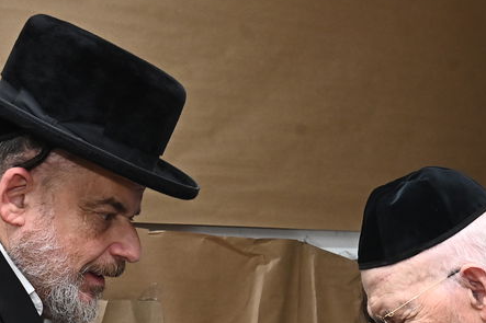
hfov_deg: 20.6
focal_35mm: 98
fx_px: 1322
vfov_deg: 13.6
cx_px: 381
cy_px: 389
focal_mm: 31
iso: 1000
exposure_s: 1/200
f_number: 9
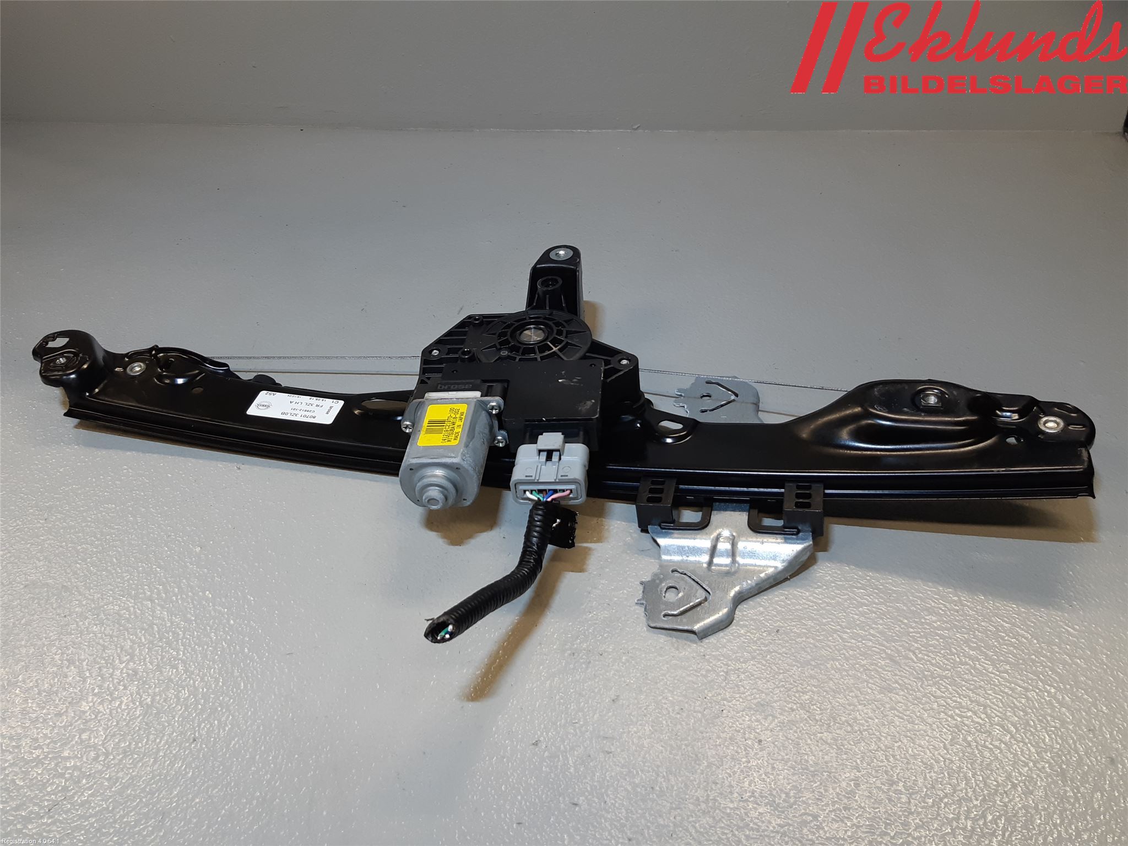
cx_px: 564
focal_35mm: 26
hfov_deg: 67.3
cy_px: 423
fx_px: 847
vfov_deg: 53.1
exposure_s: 1/100
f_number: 1.7
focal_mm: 3.93
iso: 80
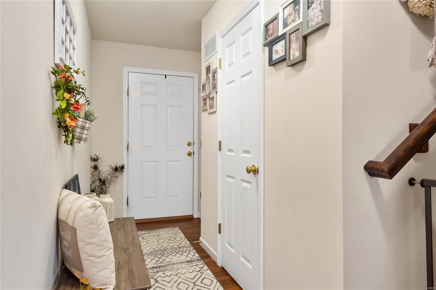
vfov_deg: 53.1
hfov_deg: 73.8
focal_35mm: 24
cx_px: 218
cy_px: 145
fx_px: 291
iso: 400
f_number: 8
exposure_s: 1/4
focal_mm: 12
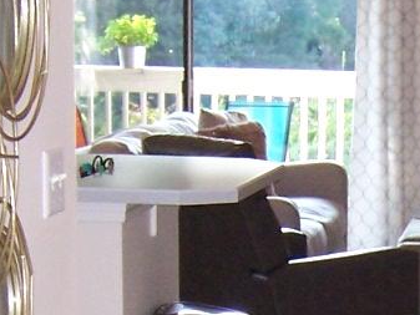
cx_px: 364
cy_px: 502
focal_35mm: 152
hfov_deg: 12.9
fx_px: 1845
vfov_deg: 9.4
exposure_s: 1/60
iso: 140
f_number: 2.8
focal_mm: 5.5
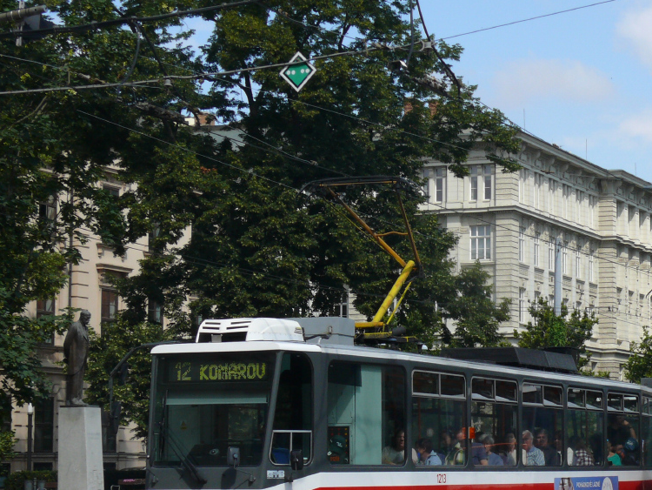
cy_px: 296
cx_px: 549
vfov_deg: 14.2
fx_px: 1959
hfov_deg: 18.7
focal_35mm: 104
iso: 100
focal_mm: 12.6
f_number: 5.6
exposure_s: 1/500
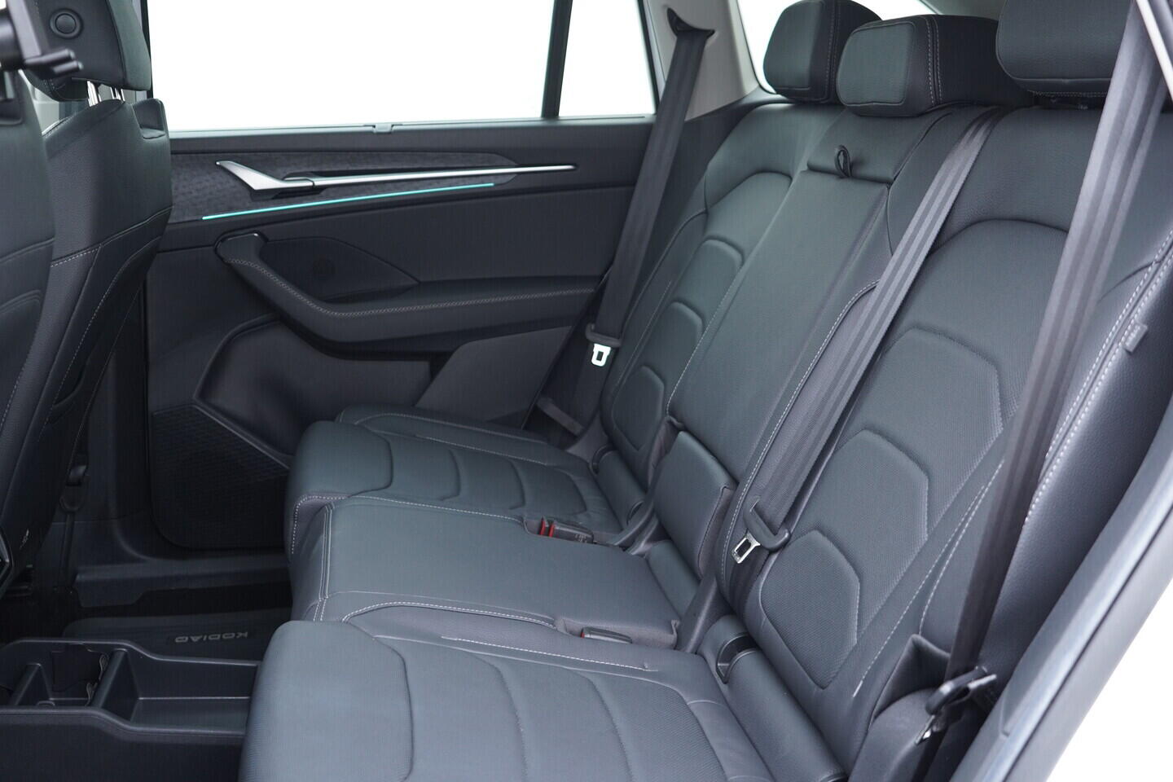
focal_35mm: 36
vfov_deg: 36.9
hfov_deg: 53.1
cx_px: 586
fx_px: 1173
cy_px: 391
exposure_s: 1/40
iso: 640
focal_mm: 24
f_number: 2.8
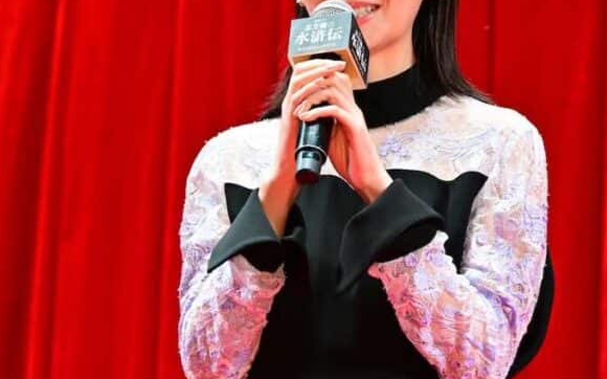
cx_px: 369
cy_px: 185
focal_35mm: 243
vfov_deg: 5.4
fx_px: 4018
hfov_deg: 8.6
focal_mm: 135
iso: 1600
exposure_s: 1/200
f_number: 6.3
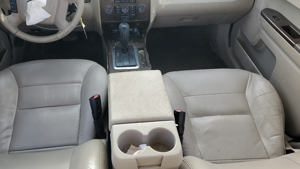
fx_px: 270
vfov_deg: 34.5
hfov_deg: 57.8
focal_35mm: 34
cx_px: 128
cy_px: 68
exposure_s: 1/175
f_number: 1.5
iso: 50
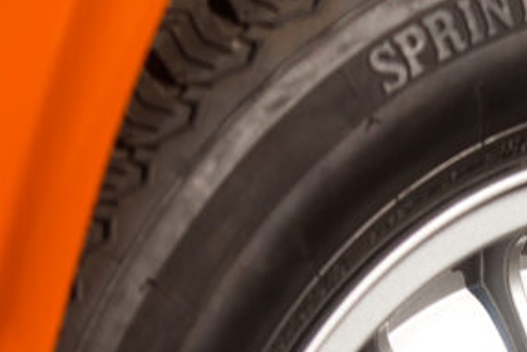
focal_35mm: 340
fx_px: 4980
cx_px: 649
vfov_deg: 4.0
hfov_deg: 6.0
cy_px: 593
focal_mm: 95
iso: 100
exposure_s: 1/800
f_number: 4
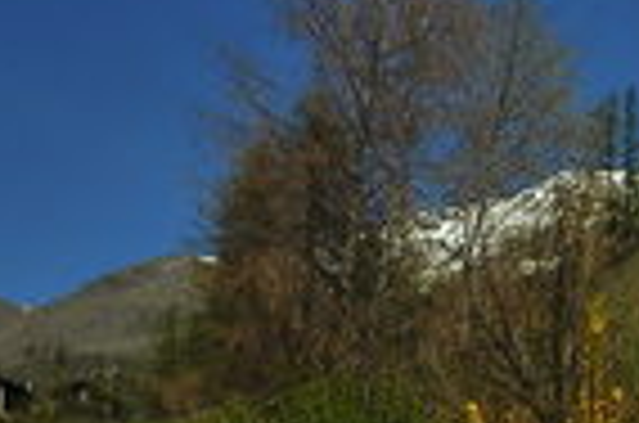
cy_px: 866
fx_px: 2621
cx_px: 1044
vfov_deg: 8.7
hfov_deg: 12.9
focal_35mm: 148
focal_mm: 35
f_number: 8
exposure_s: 1/400
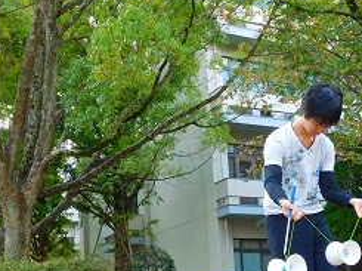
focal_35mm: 67
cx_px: 293
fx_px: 700
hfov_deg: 28.4
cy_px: 241
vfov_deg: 21.4
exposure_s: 1/100
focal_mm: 5.7
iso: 125
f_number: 3.6
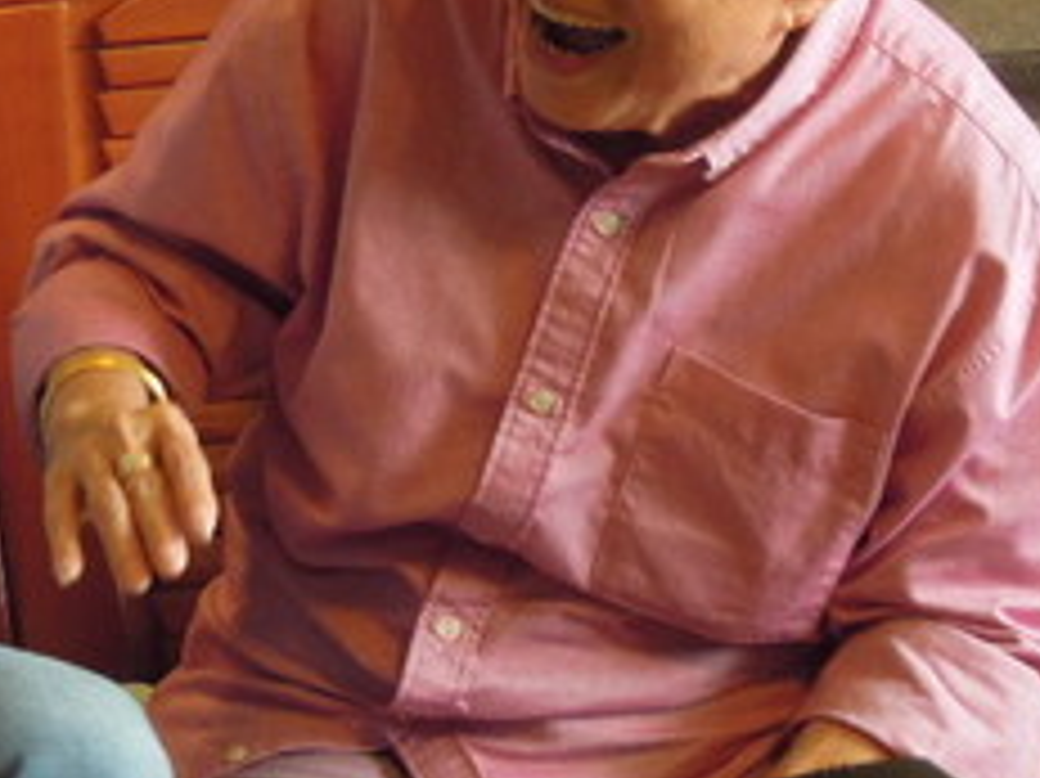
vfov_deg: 8.1
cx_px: -27
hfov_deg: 10.8
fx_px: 5465
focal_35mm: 182
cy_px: 27
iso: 400
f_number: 4.5
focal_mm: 12.5
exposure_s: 1/60
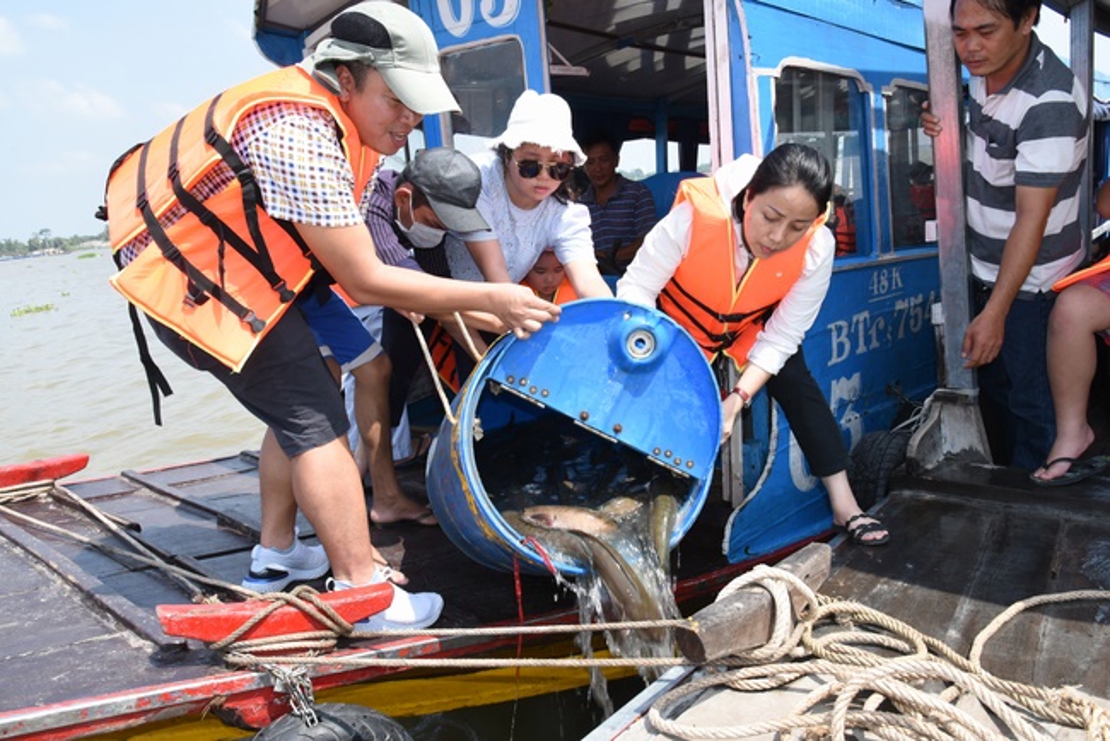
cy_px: 370
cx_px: 555
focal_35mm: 24
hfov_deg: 73.7
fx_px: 740
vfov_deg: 53.2
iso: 200
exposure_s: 1/100
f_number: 11
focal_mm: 24
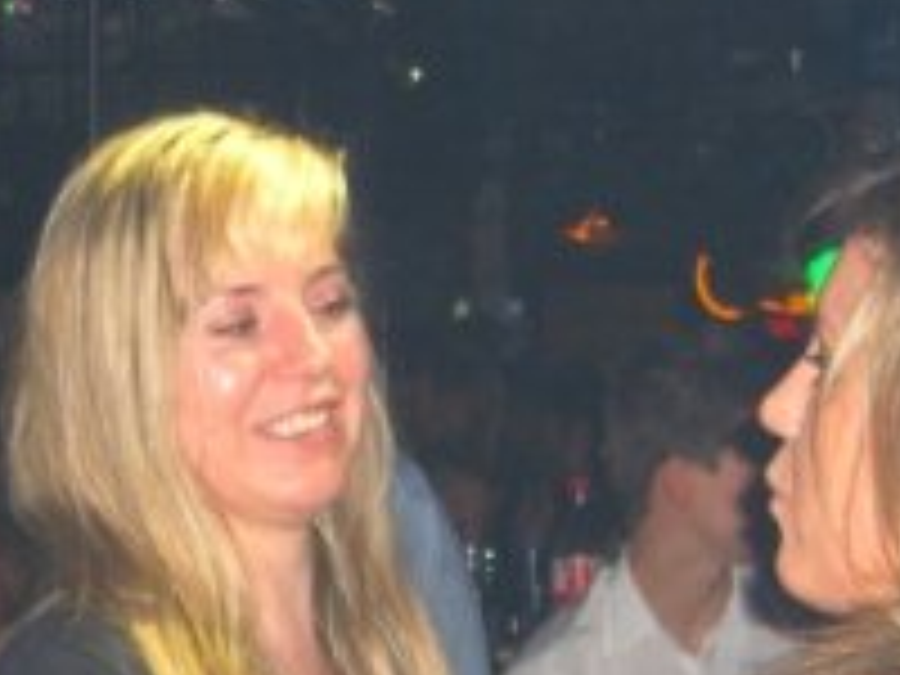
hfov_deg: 17.3
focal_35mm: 114
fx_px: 2964
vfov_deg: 12.8
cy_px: 734
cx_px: 428
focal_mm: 7.9
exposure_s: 1/60
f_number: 2.8
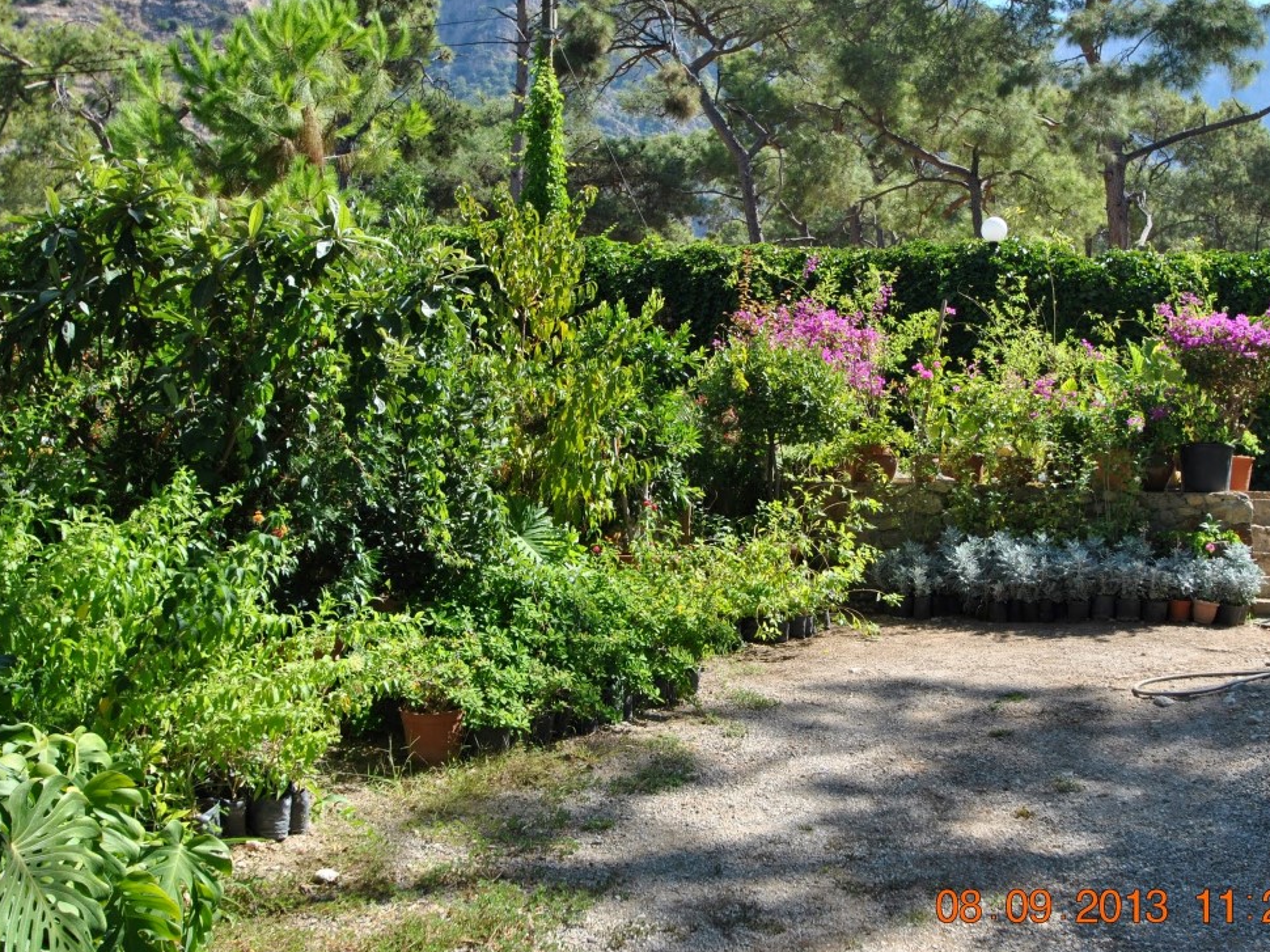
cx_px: 700
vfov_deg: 35.1
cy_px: 479
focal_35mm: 41
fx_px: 1504
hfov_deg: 45.7
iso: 100
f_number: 6.3
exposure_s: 1/160
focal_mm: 24
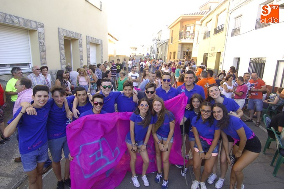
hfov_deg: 85.5
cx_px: 142
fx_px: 154
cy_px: 94
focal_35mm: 20
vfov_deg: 63.1
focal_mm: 13
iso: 320
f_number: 5.6
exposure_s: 1/80
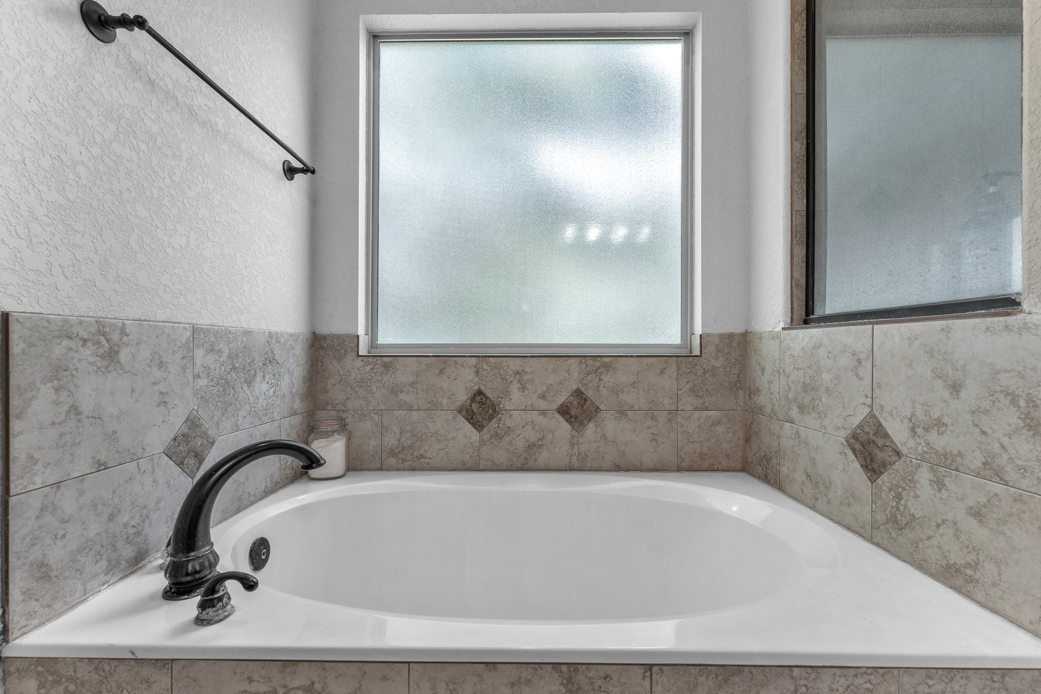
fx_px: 405
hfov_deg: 104.3
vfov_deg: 81.2
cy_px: 347
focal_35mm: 14
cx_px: 520
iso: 320
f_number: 7.1
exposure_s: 1/10
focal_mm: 14
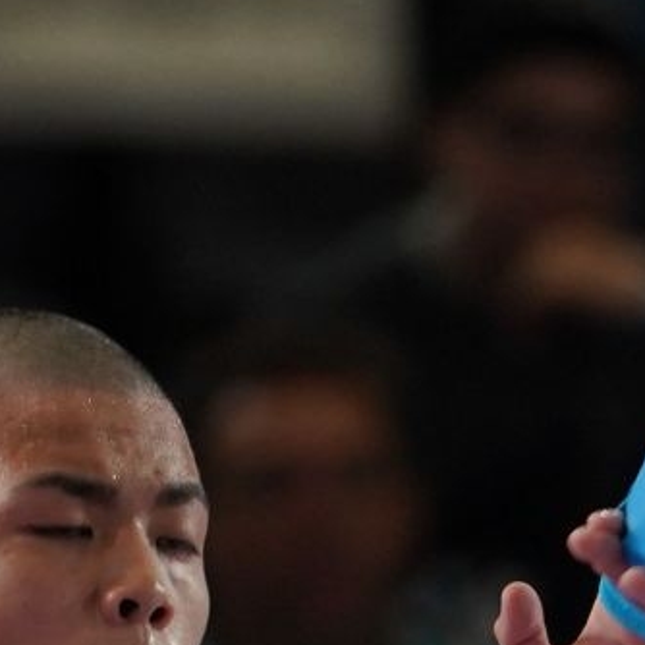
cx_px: 985
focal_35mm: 1374
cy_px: 1107
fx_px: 28965
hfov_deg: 1.3
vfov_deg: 1.3
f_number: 2.8
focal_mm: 200
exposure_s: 1/1000
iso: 800
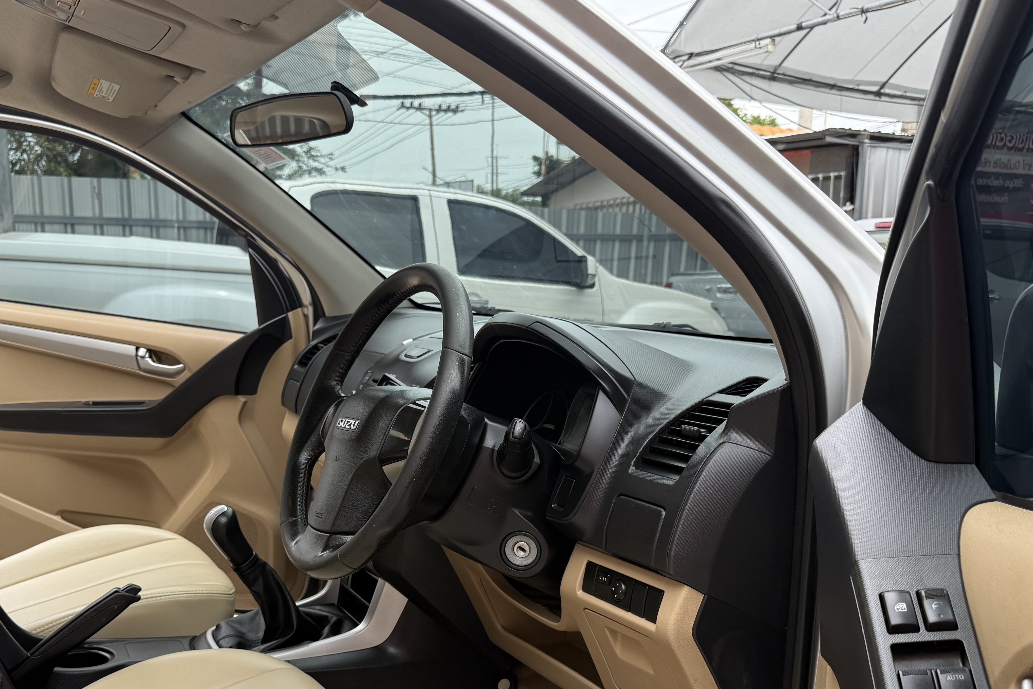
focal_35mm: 35
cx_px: 464
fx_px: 1004
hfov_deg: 54.3
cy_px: 489
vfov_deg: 37.2
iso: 80
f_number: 1.78
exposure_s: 1/831
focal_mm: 6.76
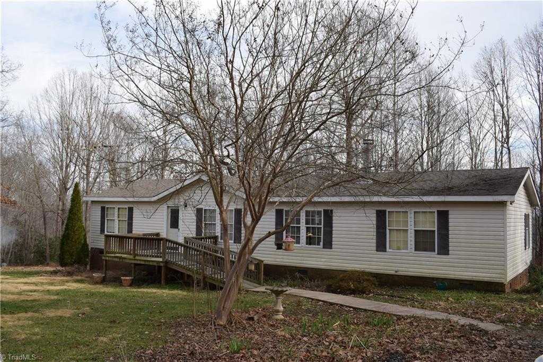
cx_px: 272
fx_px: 475
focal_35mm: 32
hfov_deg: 59.5
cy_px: 181
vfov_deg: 41.7
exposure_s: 1/320
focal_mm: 21
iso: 200
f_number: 8
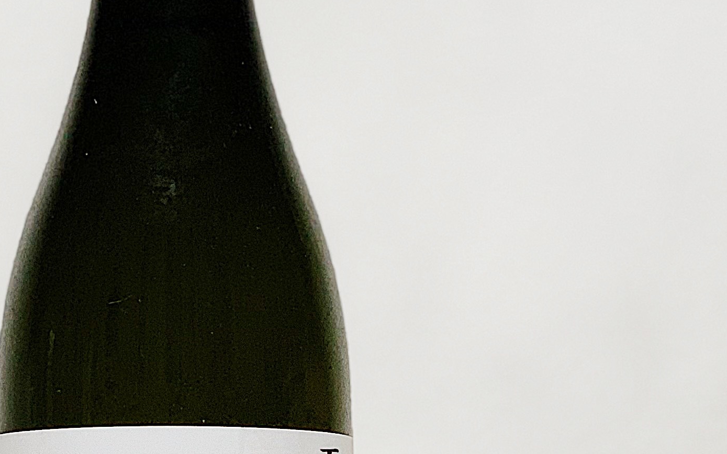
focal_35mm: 160
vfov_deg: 8.2
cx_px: 182
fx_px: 3170
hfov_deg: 13.0
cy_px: 316
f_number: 2.4
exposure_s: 1/89
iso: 100
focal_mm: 6
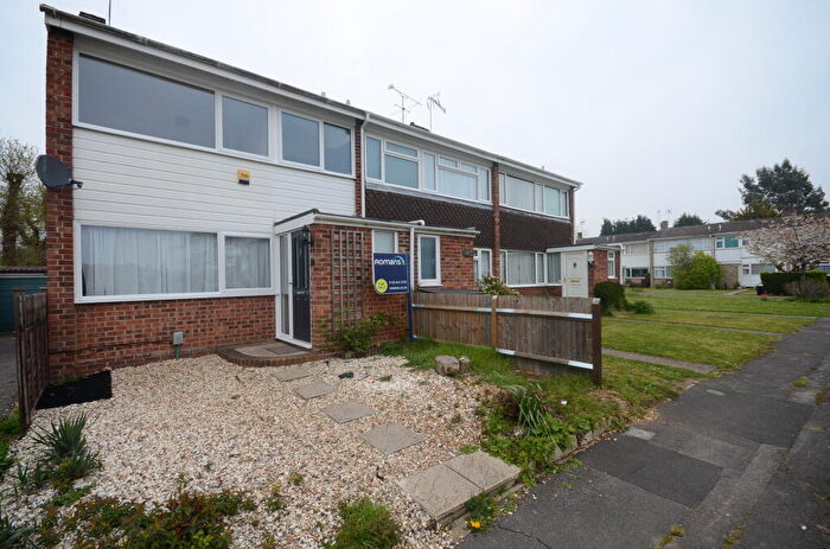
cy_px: 274
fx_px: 345
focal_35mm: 15
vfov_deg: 77.0
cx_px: 415
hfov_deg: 100.5
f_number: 6.3
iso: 100
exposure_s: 1/160
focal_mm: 10
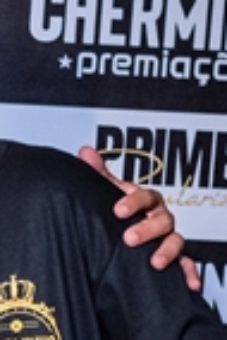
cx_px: -357
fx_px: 1774
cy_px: 275
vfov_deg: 10.9
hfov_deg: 6.8
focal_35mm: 188
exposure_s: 1/400
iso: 2500
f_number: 2.8
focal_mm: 24
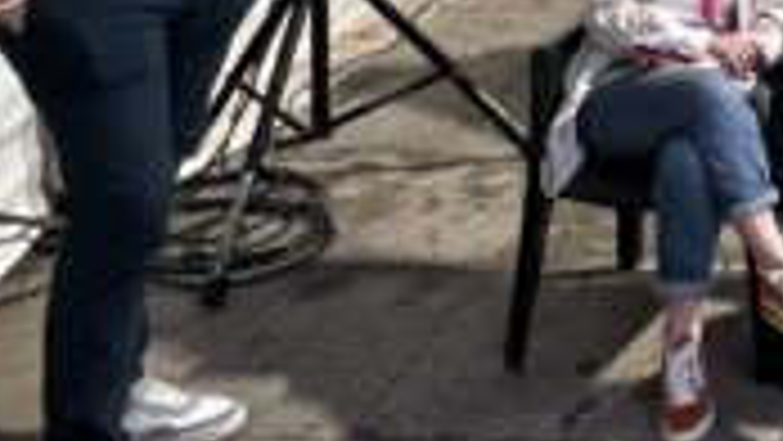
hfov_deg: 24.6
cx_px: 1188
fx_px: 1350
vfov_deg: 15.8
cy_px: -360
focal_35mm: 65
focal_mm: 1.57
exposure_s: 1/50
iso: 250
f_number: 1.8
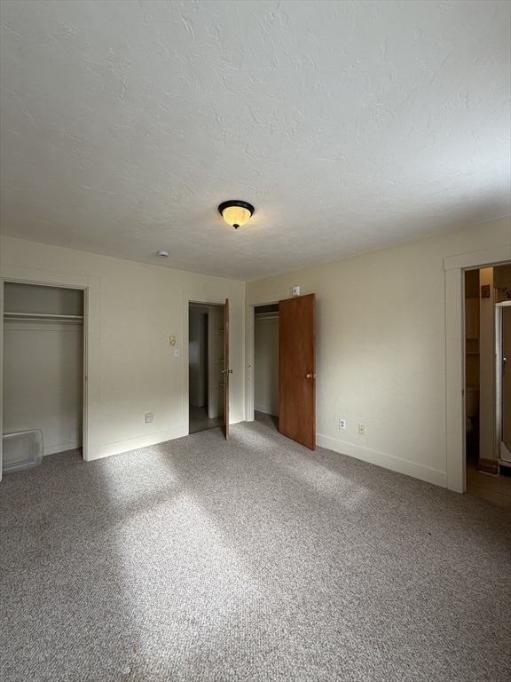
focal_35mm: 14
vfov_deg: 102.1
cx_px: 256
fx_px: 276
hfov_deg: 85.7
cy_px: 341
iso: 160
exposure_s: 1/121
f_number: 2.2
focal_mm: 2.22
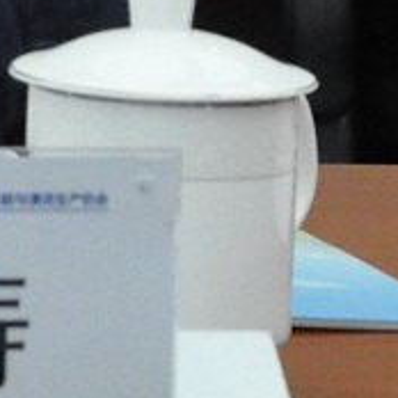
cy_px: -471
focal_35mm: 724
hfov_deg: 2.4
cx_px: -904
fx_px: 9418
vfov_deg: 2.4
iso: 3200
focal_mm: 66
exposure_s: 1/250
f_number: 8
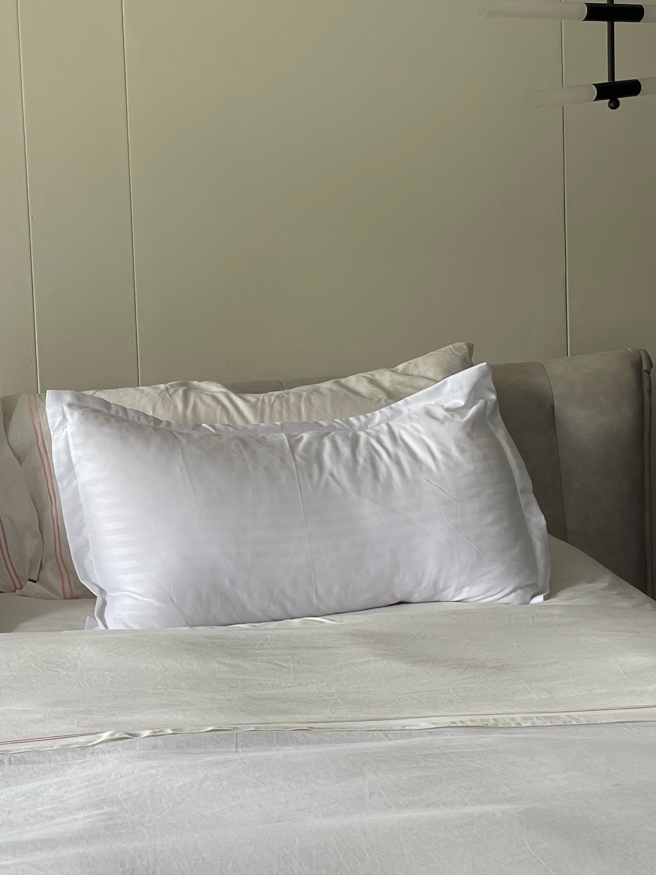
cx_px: 109
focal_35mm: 60
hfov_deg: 23.9
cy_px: 446
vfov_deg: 32.2
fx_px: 1516
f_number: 1.6
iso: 50
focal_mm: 4.2
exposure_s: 1/121
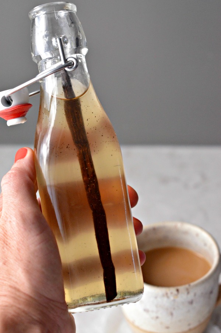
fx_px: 694
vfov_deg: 27.0
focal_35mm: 75
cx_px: 110
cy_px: 166
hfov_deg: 18.1
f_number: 4.5
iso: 2000
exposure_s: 1/200
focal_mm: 50
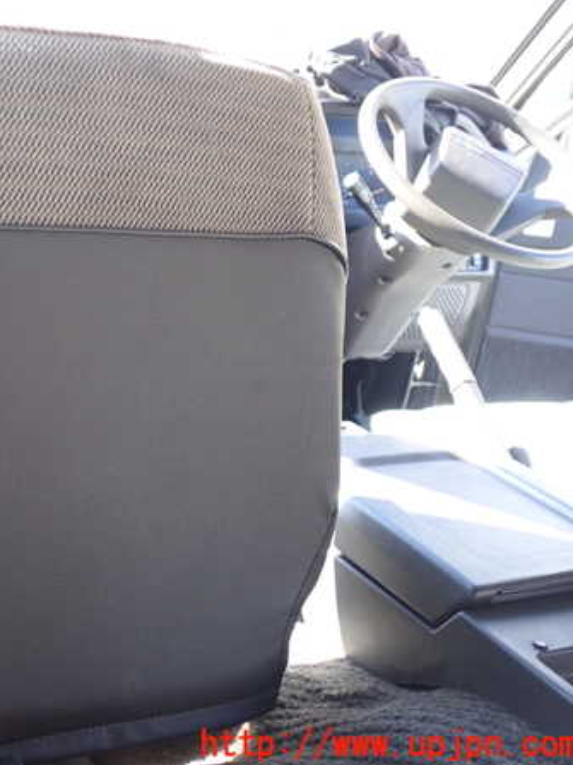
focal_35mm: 43
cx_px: 74
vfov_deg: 43.9
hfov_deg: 32.2
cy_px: 382
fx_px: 949
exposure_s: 1/60
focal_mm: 5.79
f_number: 2.4
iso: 200
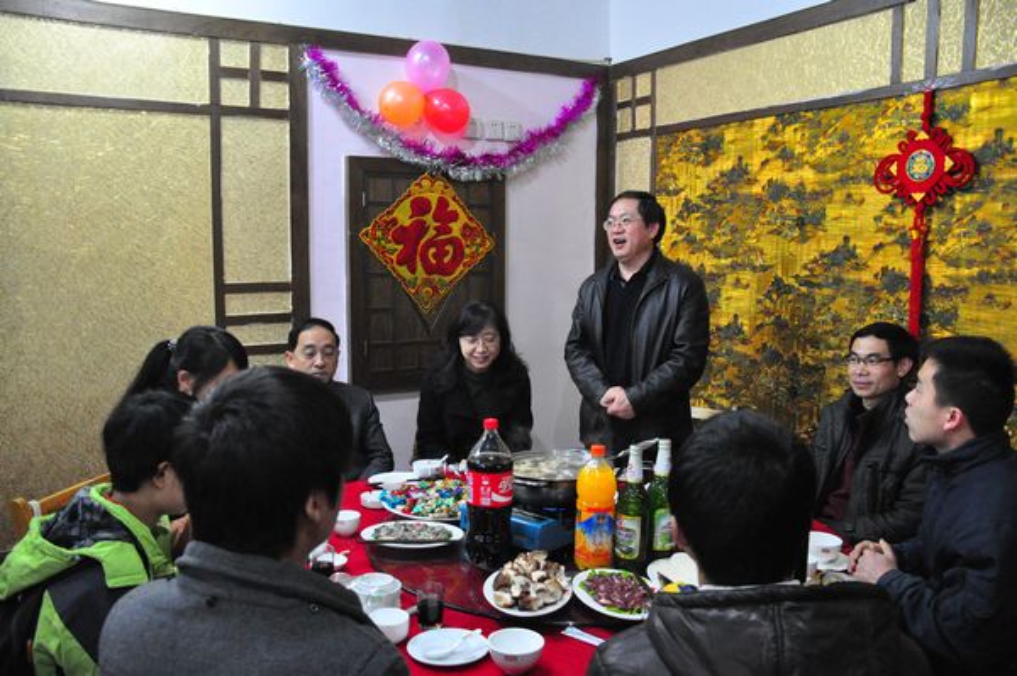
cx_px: 508
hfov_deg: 67.4
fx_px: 762
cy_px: 338
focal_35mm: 27
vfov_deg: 47.9
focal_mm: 18
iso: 3200
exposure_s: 1/40
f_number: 3.5
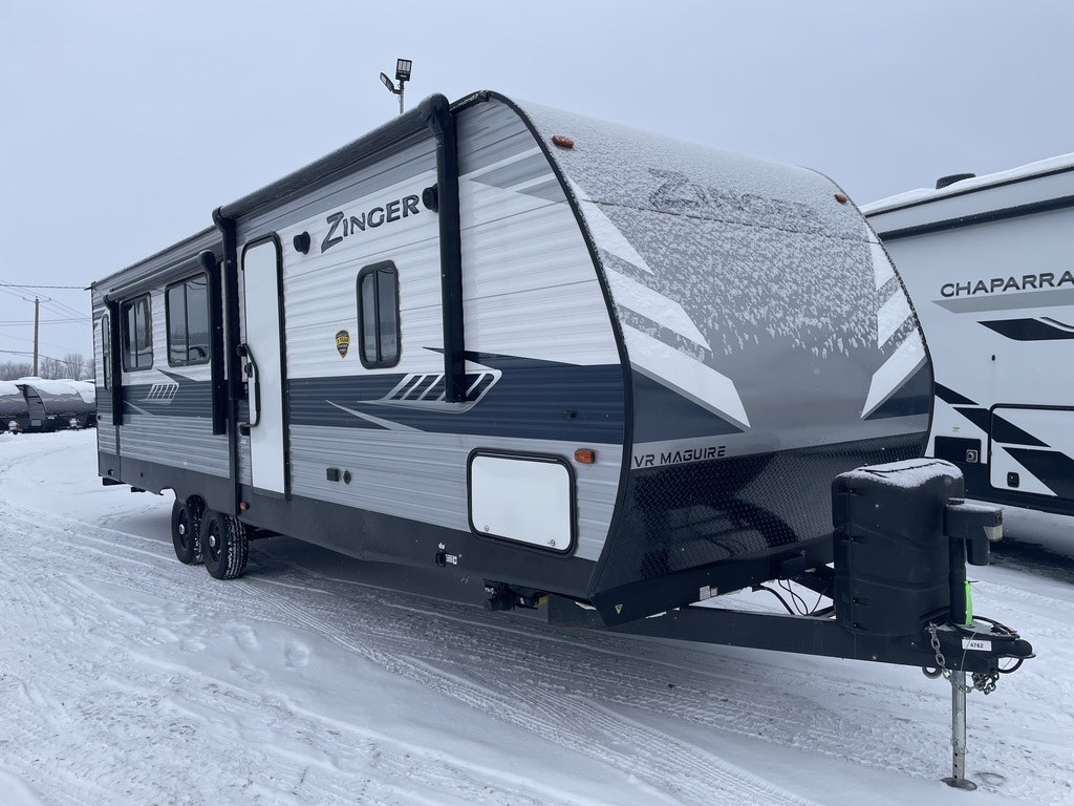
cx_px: 537
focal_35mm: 26
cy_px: 403
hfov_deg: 67.3
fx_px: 807
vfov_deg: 53.1
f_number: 1.6
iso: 32
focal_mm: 4.2
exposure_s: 1/1795
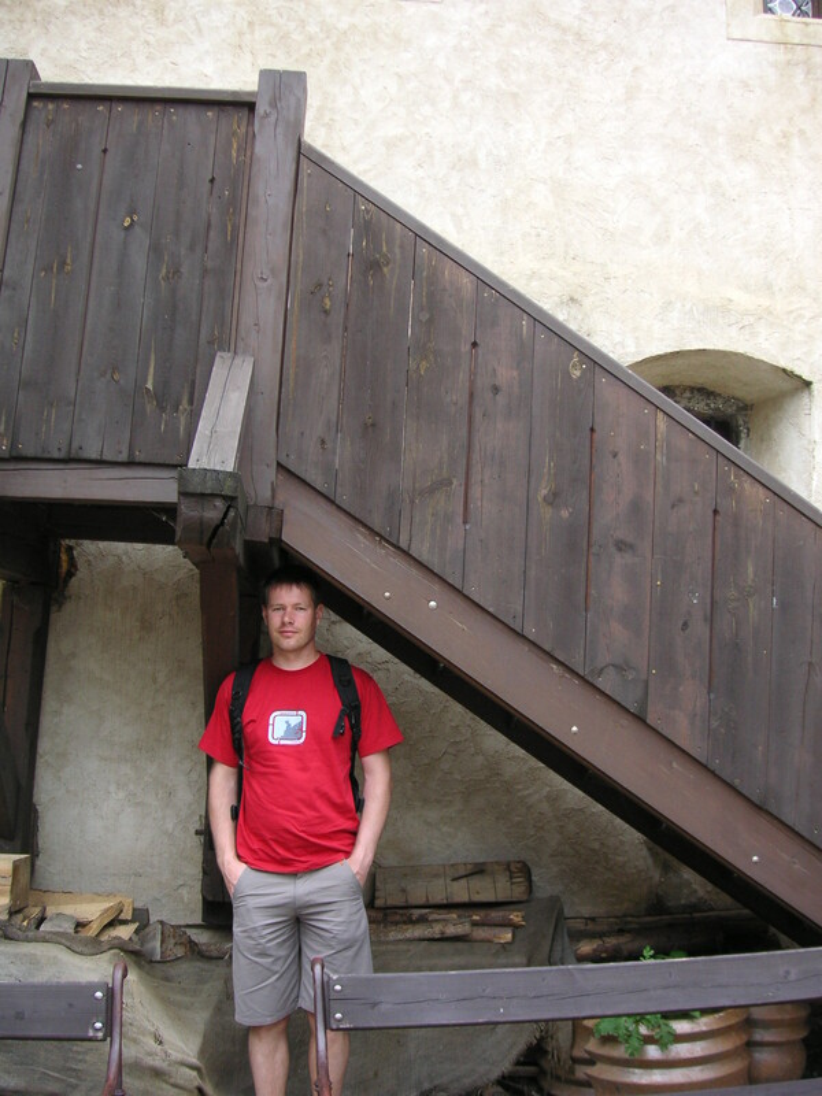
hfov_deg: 38.7
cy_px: 548
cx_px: 411
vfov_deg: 50.1
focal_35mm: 37
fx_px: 1171
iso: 50
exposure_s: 1/90
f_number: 2.8
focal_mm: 6.1
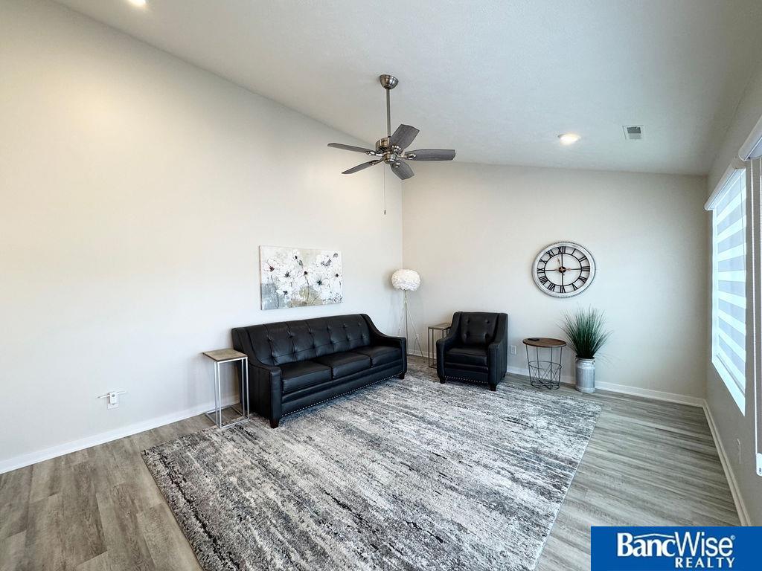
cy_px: 286
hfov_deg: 102.1
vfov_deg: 85.7
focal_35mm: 14
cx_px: 381
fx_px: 308
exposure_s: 1/120
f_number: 2.2
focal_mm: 2.22
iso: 160
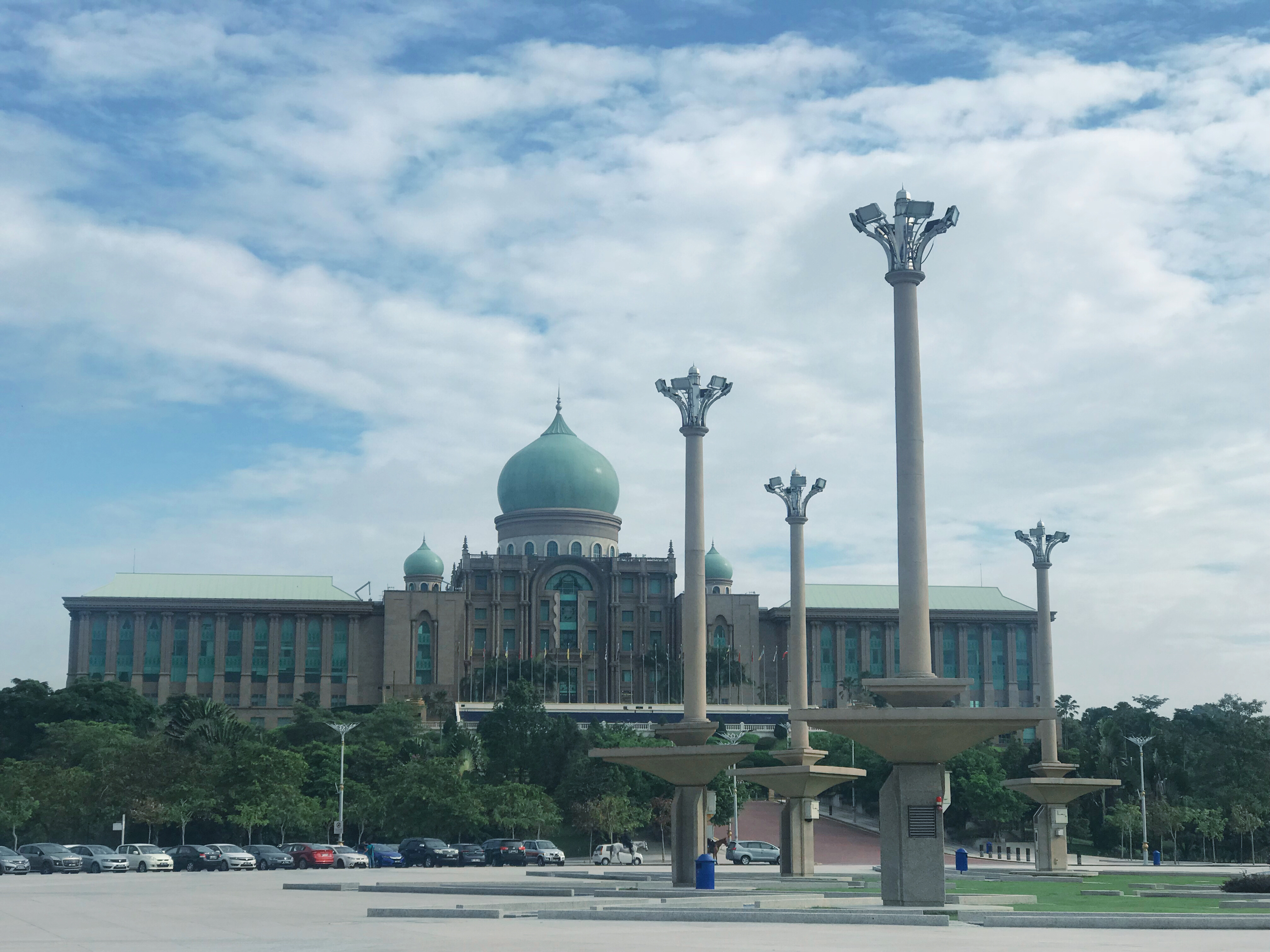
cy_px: 476
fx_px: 2091
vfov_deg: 25.7
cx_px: 635
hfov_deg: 33.8
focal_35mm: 57
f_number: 2.8
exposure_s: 1/1368
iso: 20
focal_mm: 6.6
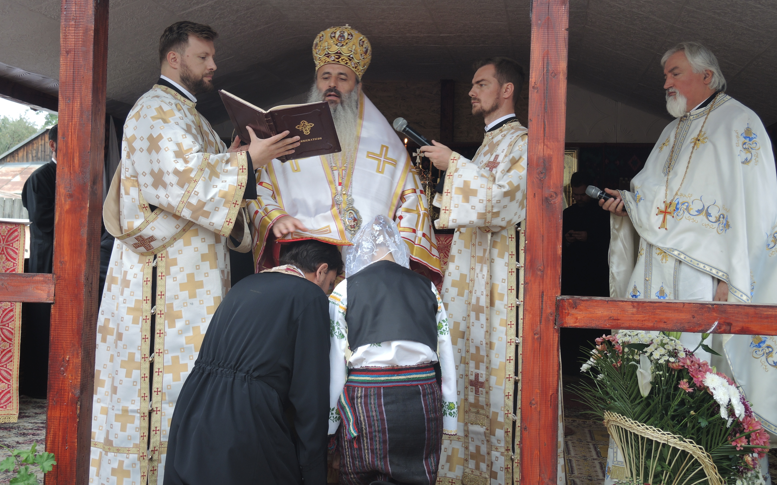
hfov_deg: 37.5
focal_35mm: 54
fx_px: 1144
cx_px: 393
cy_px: 194
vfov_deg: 23.9
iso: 90
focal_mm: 11
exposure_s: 1/50
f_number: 2.8
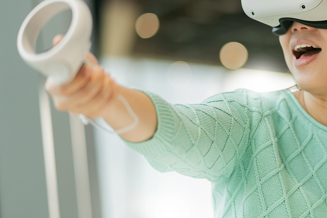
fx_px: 1399
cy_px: 97
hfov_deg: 13.3
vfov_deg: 8.9
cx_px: 265
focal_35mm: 154
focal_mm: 85
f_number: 1.8
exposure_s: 1/400
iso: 320
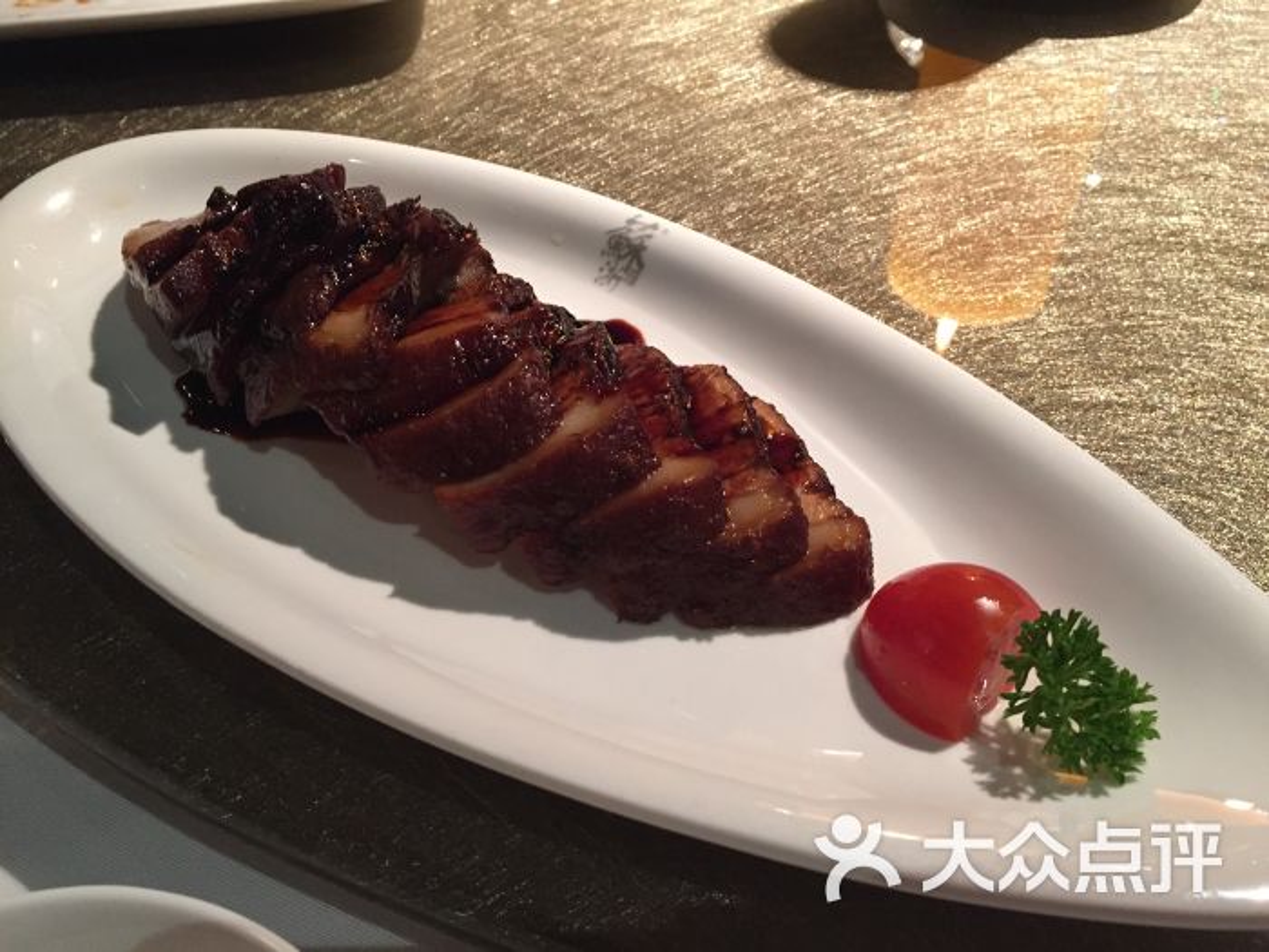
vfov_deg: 48.2
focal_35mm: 29
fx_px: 1063
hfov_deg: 61.7
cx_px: 634
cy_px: 476
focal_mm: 4.15
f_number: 2.2
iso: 200
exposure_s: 1/33
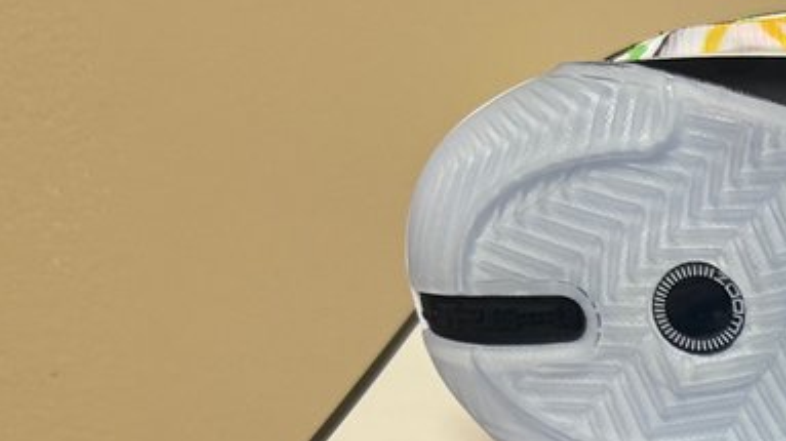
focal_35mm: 112
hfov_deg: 16.7
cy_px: 832
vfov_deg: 10.1
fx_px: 2333
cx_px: 1306
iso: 100
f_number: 1.6
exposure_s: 1/60
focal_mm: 5.96
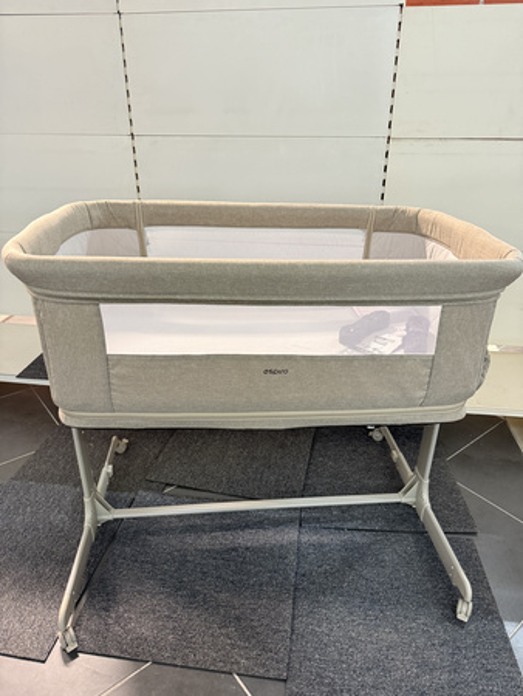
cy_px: 348
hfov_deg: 56.9
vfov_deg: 71.6
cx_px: 262
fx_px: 483
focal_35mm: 24
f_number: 1.78
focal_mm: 6.76
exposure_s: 1/33
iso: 640
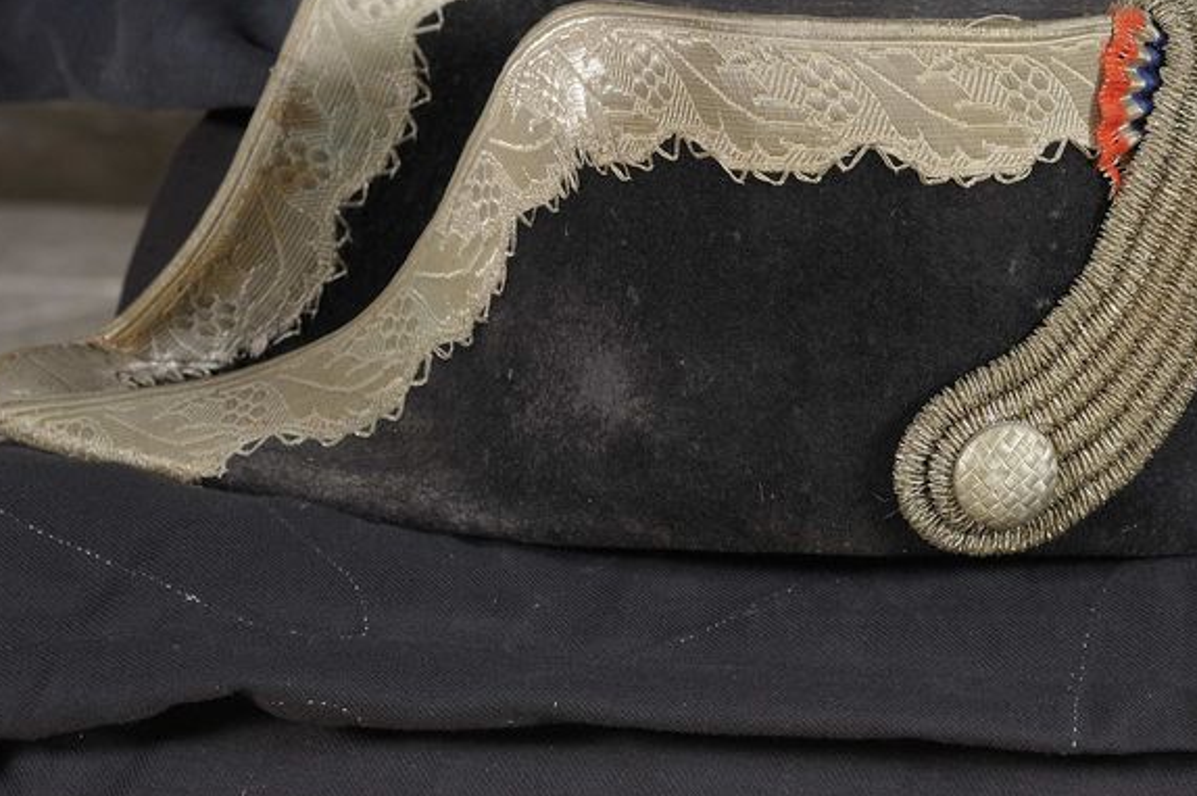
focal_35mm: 165
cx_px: 883
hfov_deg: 12.4
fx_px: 5483
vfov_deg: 8.3
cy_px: 148
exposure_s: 1/100
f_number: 8
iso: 200
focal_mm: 60
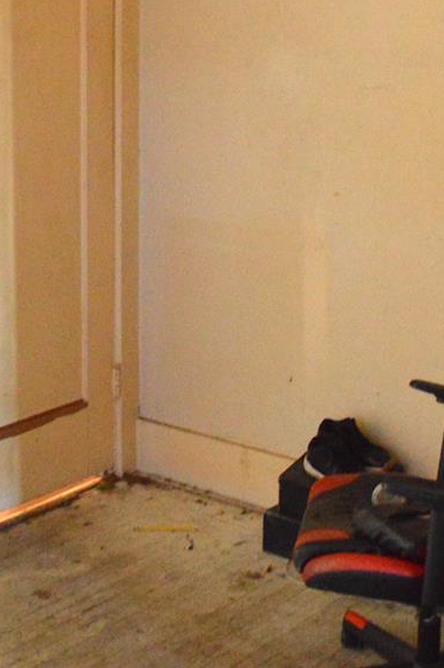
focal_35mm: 71
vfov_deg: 27.8
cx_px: 252
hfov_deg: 19.1
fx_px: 1316
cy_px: 122
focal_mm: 18
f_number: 3.5
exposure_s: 1/25
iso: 3200
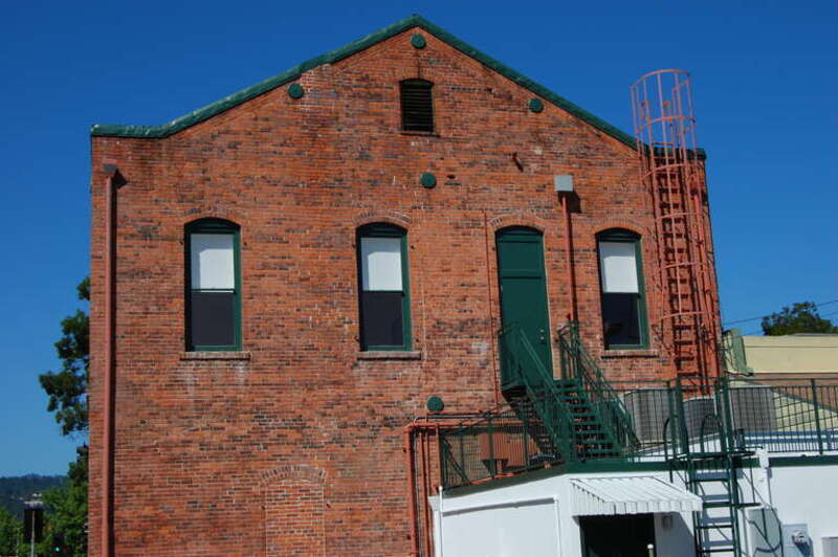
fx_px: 1186
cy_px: 278
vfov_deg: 26.4
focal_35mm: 51
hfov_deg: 38.9
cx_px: 419
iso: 200
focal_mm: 34
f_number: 16
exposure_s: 1/160
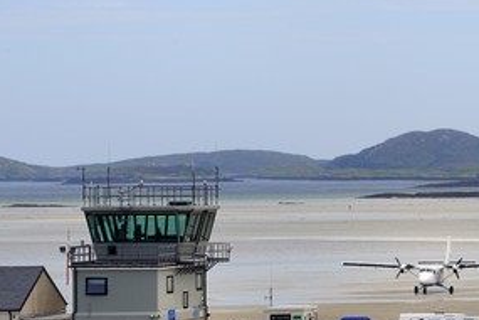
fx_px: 3925
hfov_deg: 7.0
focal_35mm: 295
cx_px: 336
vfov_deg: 4.7
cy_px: 187
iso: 200
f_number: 8
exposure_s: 1/500
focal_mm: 200
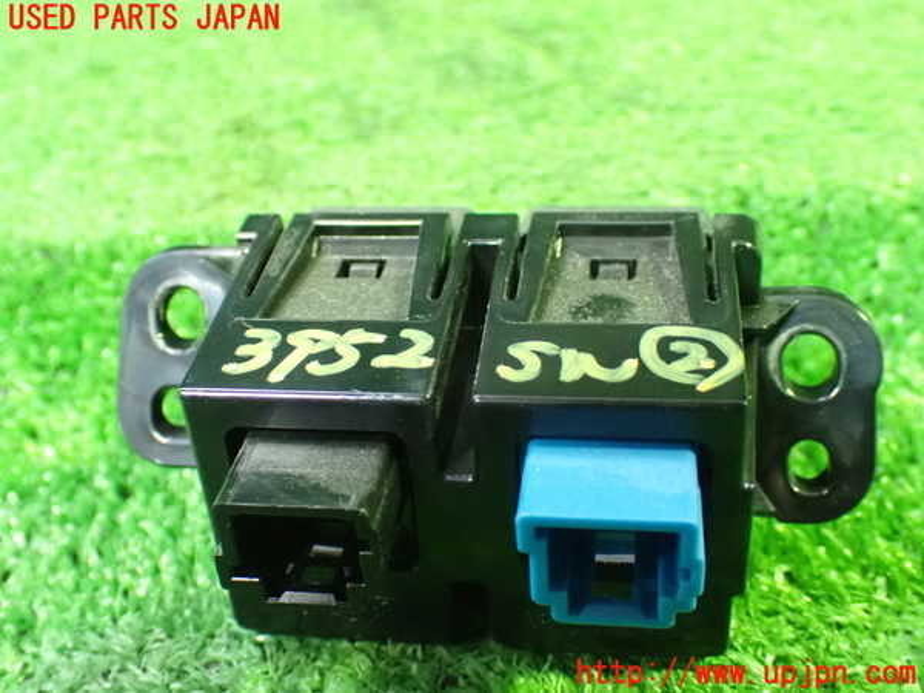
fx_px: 1094
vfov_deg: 35.1
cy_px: 346
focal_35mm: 41
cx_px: 462
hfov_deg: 45.8
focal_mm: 7.31
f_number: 2.8
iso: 1600
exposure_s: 1/25
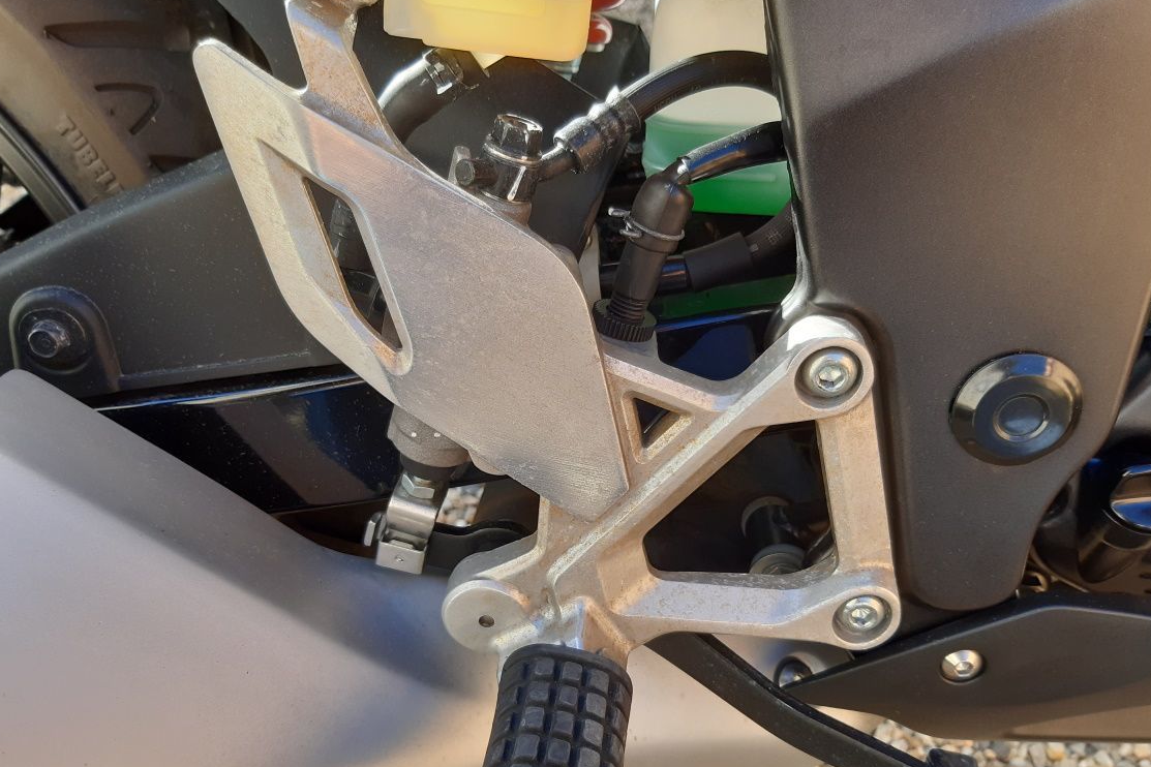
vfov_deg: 46.4
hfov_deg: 65.5
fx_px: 895
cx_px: 579
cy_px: 390
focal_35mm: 28
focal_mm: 3.92
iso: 40
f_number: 1.7
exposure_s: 1/257
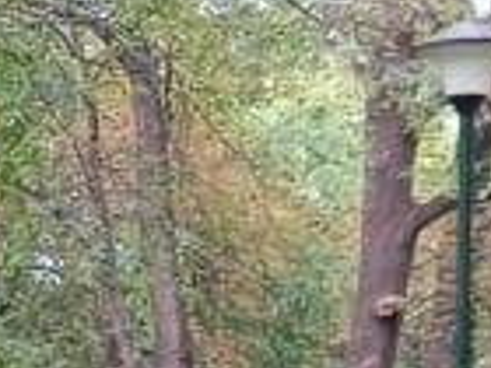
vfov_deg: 7.1
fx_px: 2908
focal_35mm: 205
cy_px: 543
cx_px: -891
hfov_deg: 8.4
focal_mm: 3.43
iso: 129
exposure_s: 1/50
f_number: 2.2
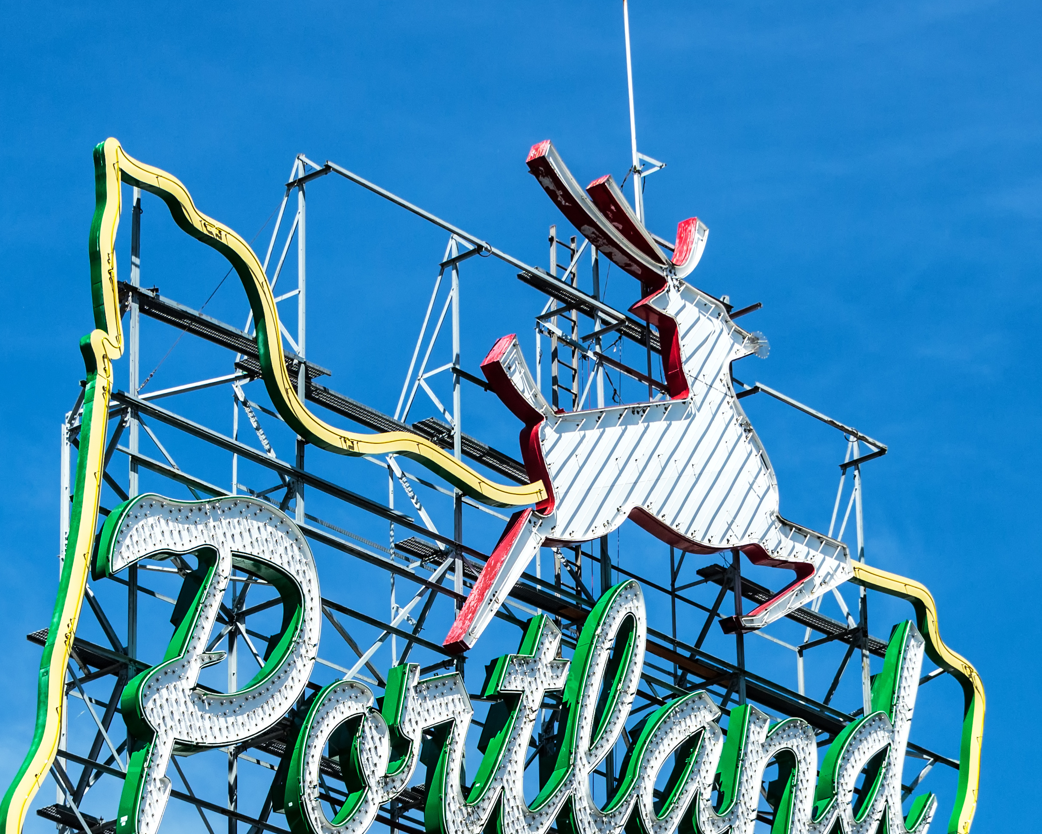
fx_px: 4873
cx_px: 683
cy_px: 752
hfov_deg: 12.2
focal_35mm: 158
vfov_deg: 9.7
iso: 400
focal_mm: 68
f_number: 5.6
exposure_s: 1/800
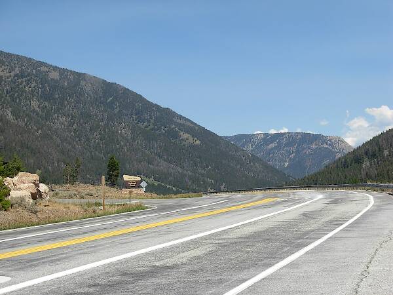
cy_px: 148
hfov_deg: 25.7
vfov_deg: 19.4
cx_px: 196
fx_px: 863
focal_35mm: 76
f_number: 3.6
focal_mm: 12.5
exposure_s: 1/966
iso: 79
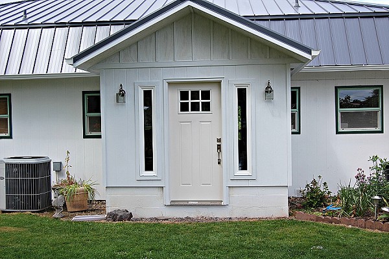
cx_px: 194
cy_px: 130
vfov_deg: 31.8
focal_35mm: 42
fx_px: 453
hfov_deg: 46.4
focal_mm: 28
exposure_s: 1/320
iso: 200
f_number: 9
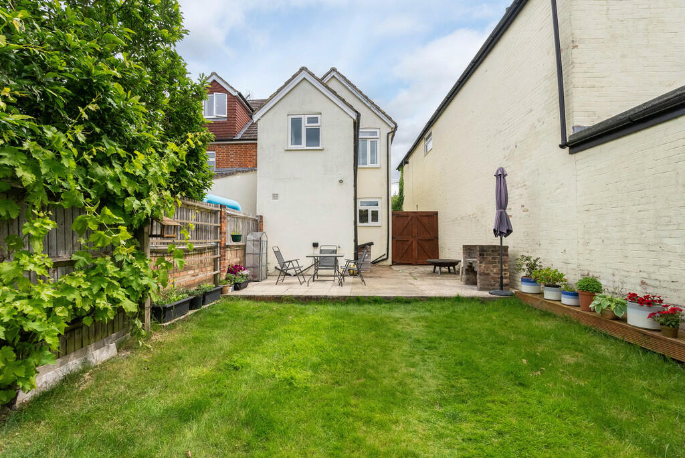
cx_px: 342
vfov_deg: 72.1
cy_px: 229
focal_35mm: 16
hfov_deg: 94.9
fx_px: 314
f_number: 7.1
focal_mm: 16.5
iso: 1250
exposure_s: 1/1600
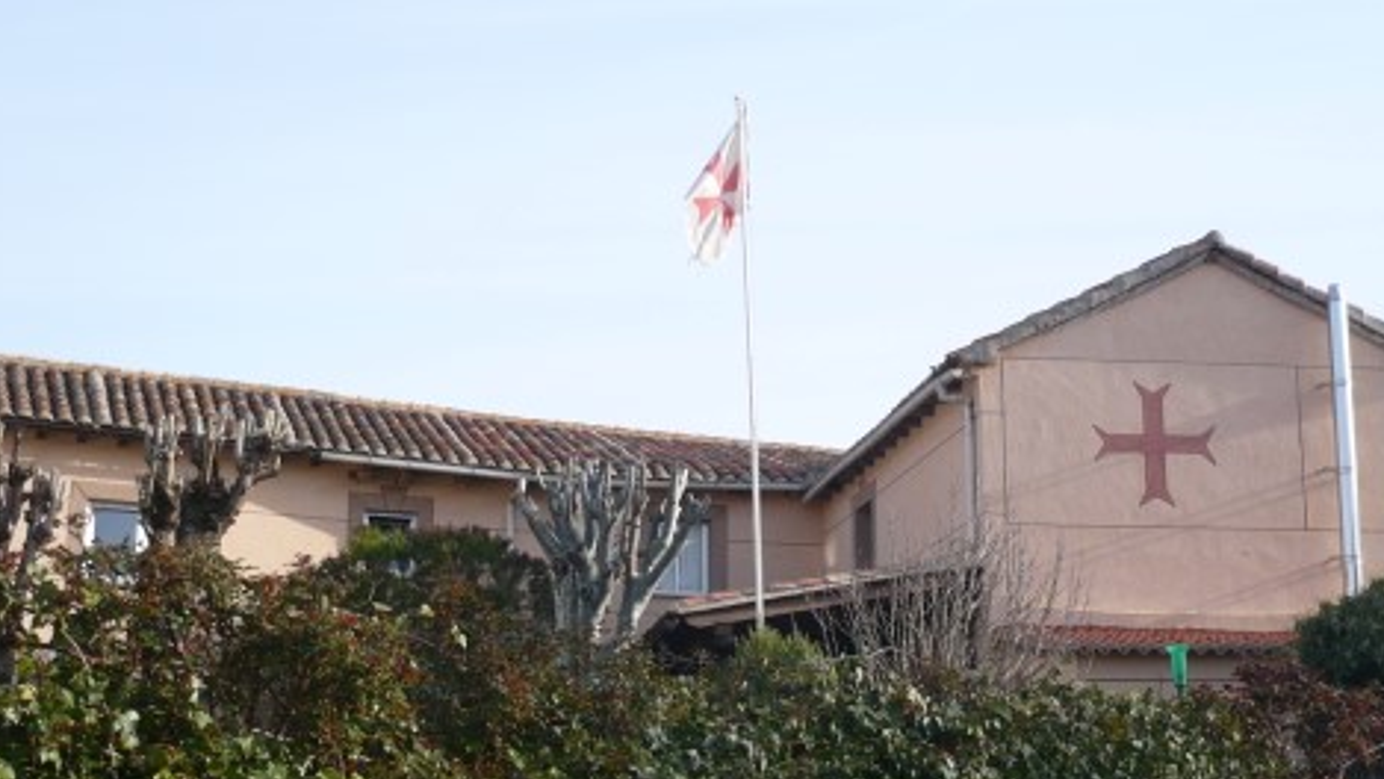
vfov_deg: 23.0
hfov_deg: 39.8
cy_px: 513
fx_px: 1909
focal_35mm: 52
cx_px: 735
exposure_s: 1/640
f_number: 2.8
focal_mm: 5.8
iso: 100
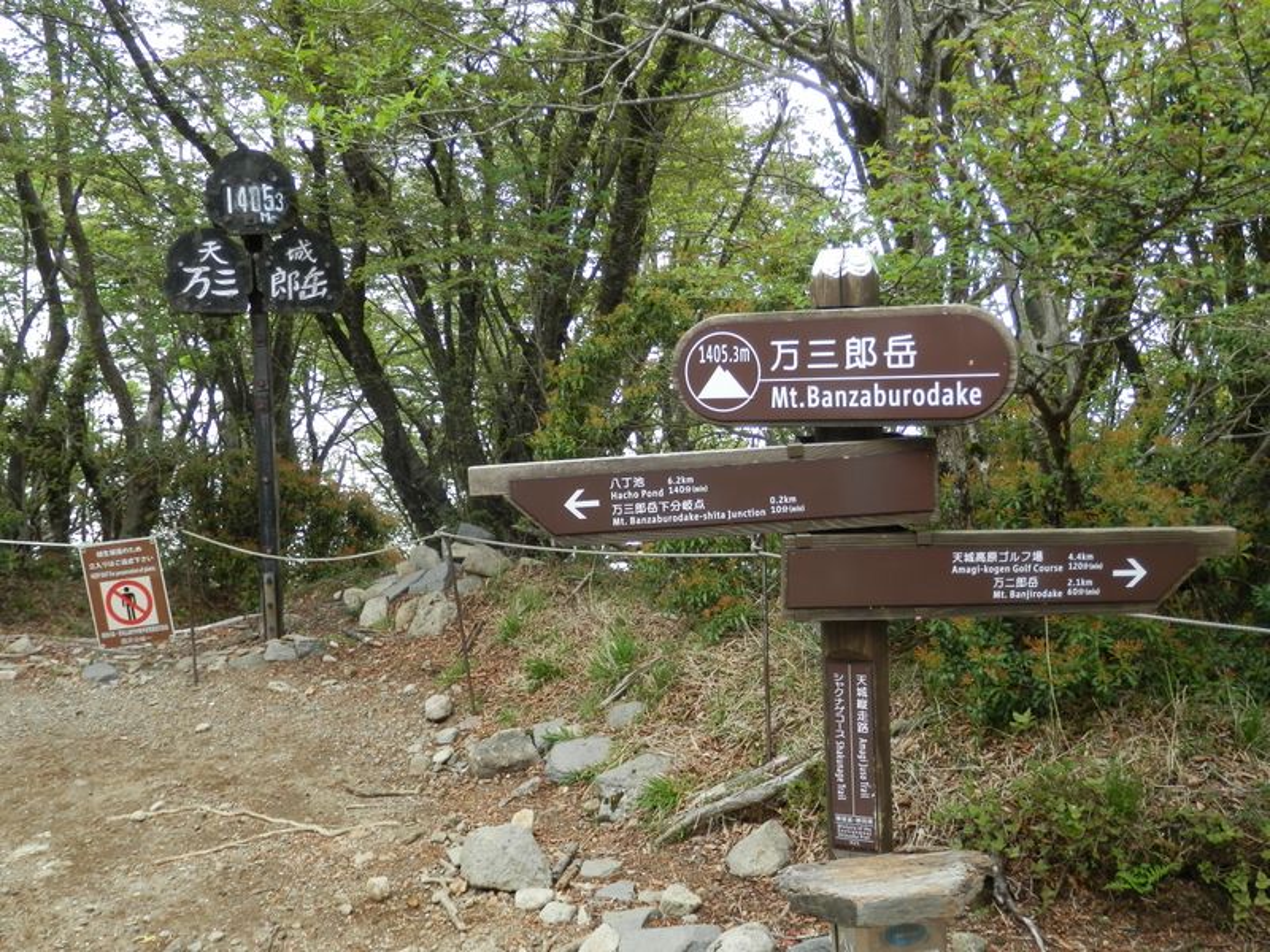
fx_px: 1211
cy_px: 476
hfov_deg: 55.4
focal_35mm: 33
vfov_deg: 42.9
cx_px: 635
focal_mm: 6
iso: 80
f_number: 3.4
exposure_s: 1/100
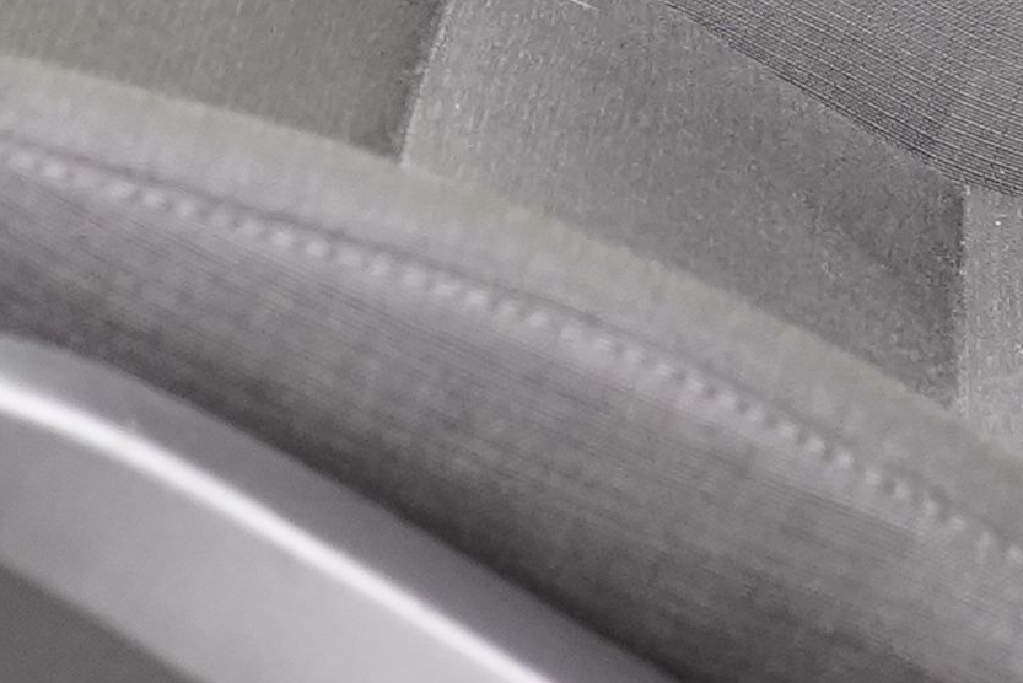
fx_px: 6140
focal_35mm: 216
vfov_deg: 6.1
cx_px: 529
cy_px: -887
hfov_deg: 9.5
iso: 2500
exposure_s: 1/20
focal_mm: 30
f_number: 5
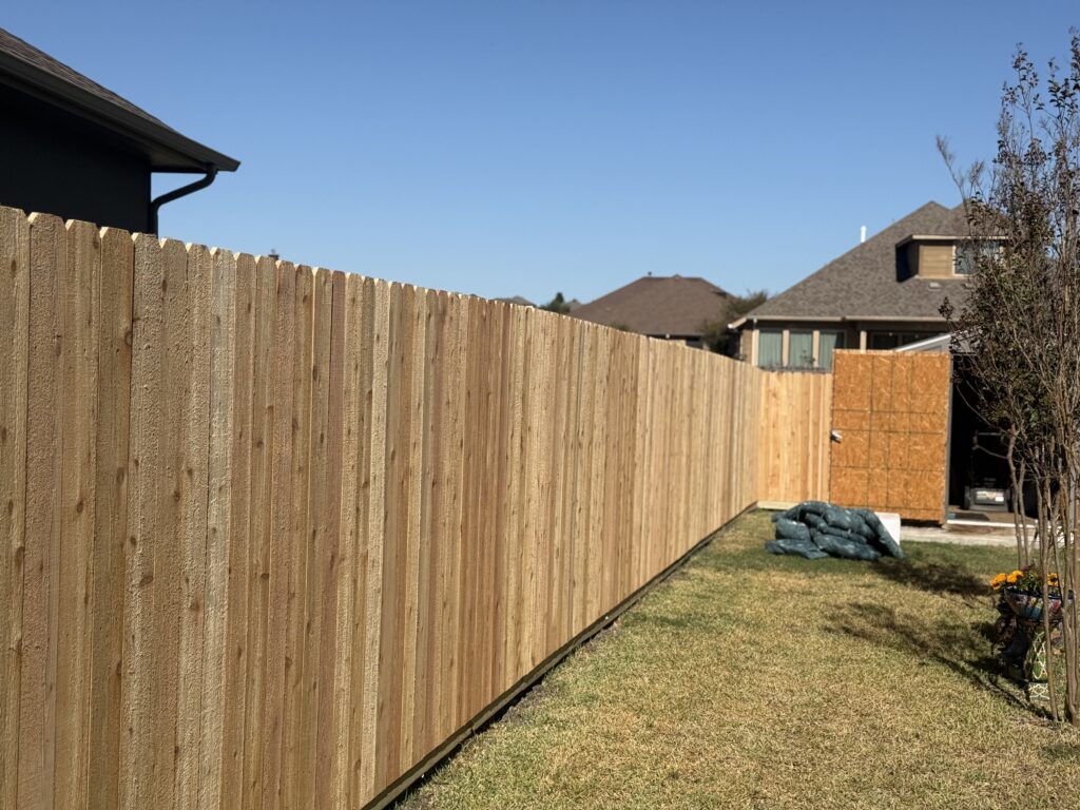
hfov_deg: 39.7
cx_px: 540
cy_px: 405
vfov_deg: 30.3
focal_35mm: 48
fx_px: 1498
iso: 64
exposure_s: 1/7143
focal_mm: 6.76
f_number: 1.78
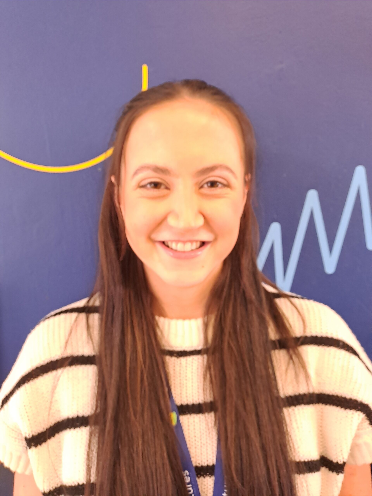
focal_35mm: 25
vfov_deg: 69.4
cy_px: 248
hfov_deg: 54.9
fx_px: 358
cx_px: 186
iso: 320
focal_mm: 4.65
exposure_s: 1/25
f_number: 1.8
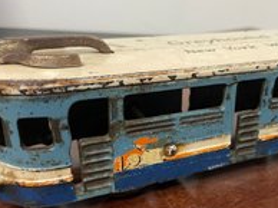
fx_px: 369
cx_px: 196
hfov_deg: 40.5
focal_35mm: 46
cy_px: 133
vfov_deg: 31.3
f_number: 1.6
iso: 125
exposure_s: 1/60
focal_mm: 4.2
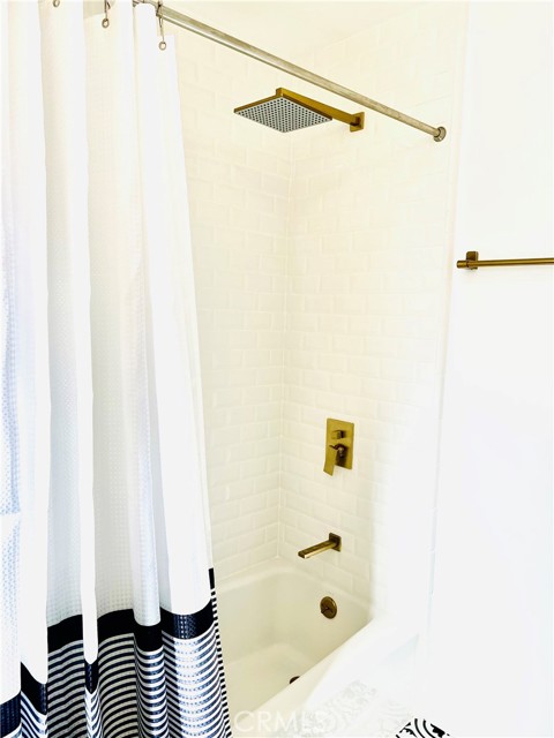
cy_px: 369
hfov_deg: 53.1
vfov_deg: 67.3
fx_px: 555
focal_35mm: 26
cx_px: 277
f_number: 1.5
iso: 50
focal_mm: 5.7
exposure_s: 1/446
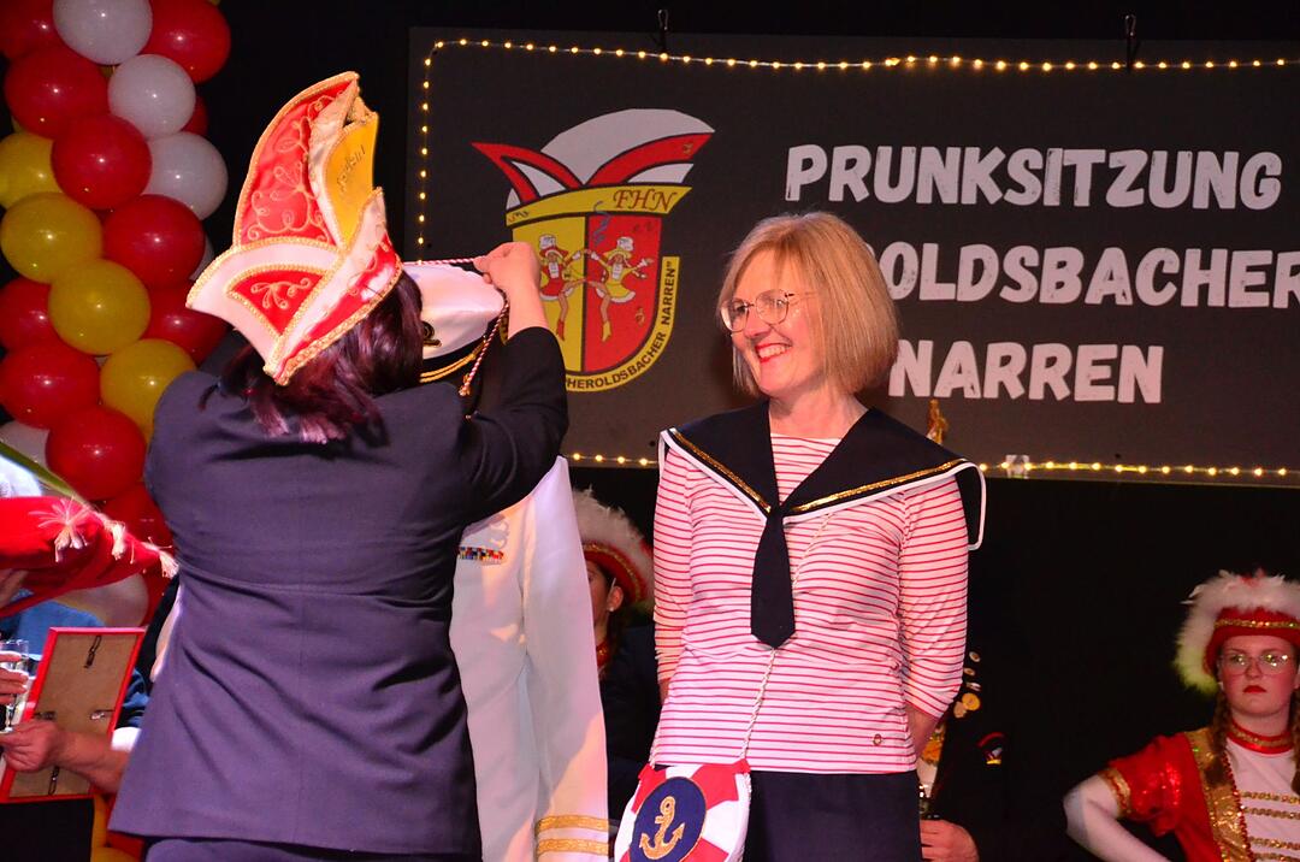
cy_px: 431
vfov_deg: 10.7
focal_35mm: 128
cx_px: 650
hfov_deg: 16.1
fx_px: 4596
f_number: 5.6
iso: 3200
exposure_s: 1/125
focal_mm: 85
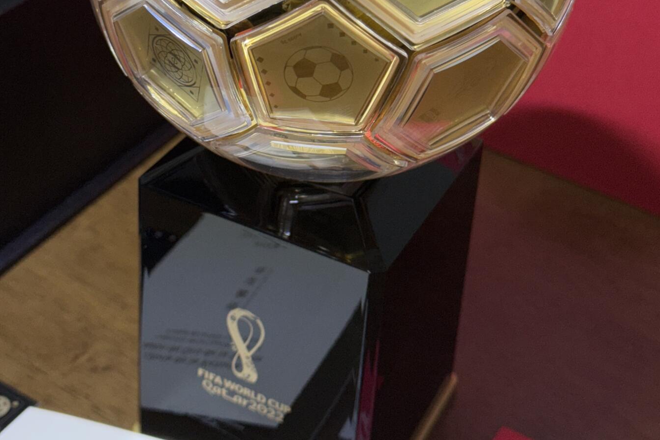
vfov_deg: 20.0
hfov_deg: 30.1
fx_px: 1228
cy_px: 64
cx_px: 332
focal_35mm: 67
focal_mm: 6.76
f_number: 1.78
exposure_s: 1/50
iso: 80
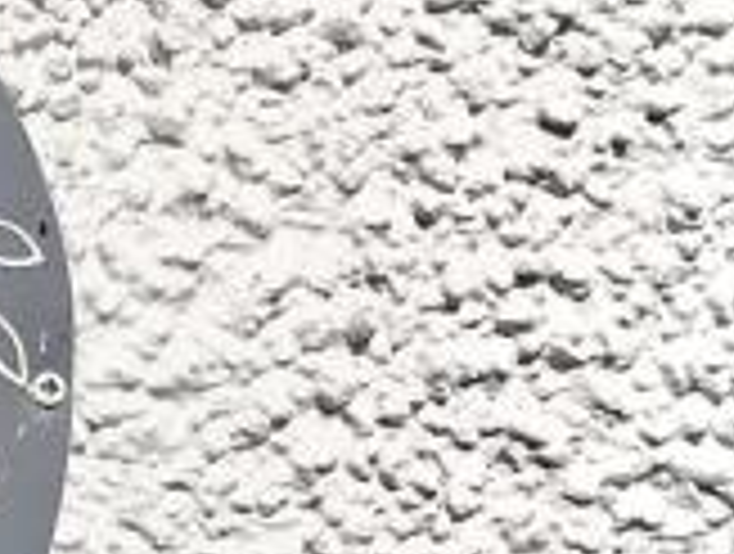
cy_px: -167
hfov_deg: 9.4
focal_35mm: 163
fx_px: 3464
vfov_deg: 9.0
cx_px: -1500
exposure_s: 1/5848
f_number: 1.6
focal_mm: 5.1
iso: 50
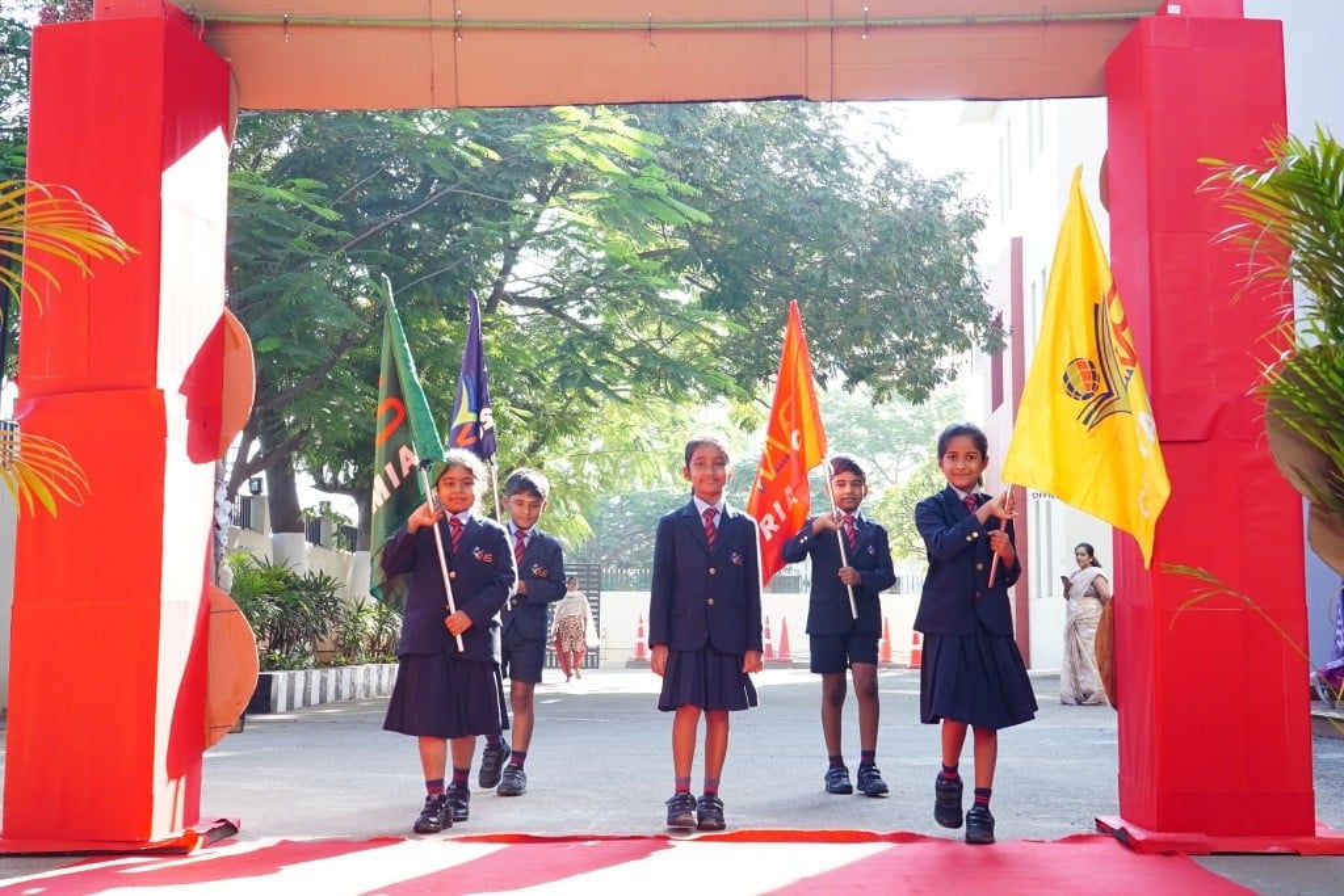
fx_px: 1456
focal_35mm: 39
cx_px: 672
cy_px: 448
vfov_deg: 34.2
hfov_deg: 49.5
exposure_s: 1/160
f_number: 7.1
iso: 800
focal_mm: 26
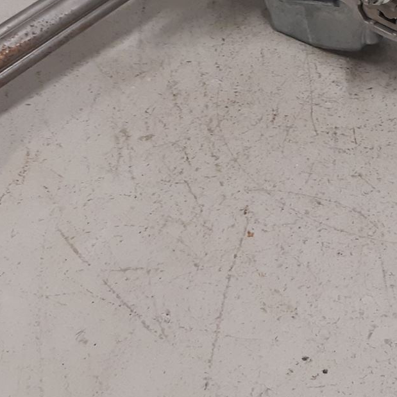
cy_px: -41
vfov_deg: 21.6
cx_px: 306
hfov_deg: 22.5
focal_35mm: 76
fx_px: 986
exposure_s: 1/50
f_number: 1.7
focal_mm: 3.93
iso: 125
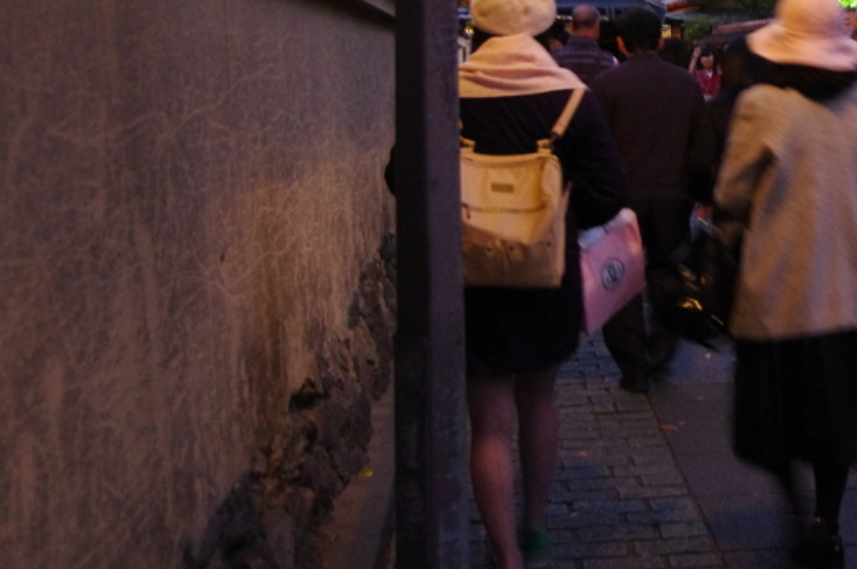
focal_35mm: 61
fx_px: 1450
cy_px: 66
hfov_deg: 31.3
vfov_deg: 21.7
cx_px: 781
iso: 3200
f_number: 4
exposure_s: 1/15
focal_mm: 21
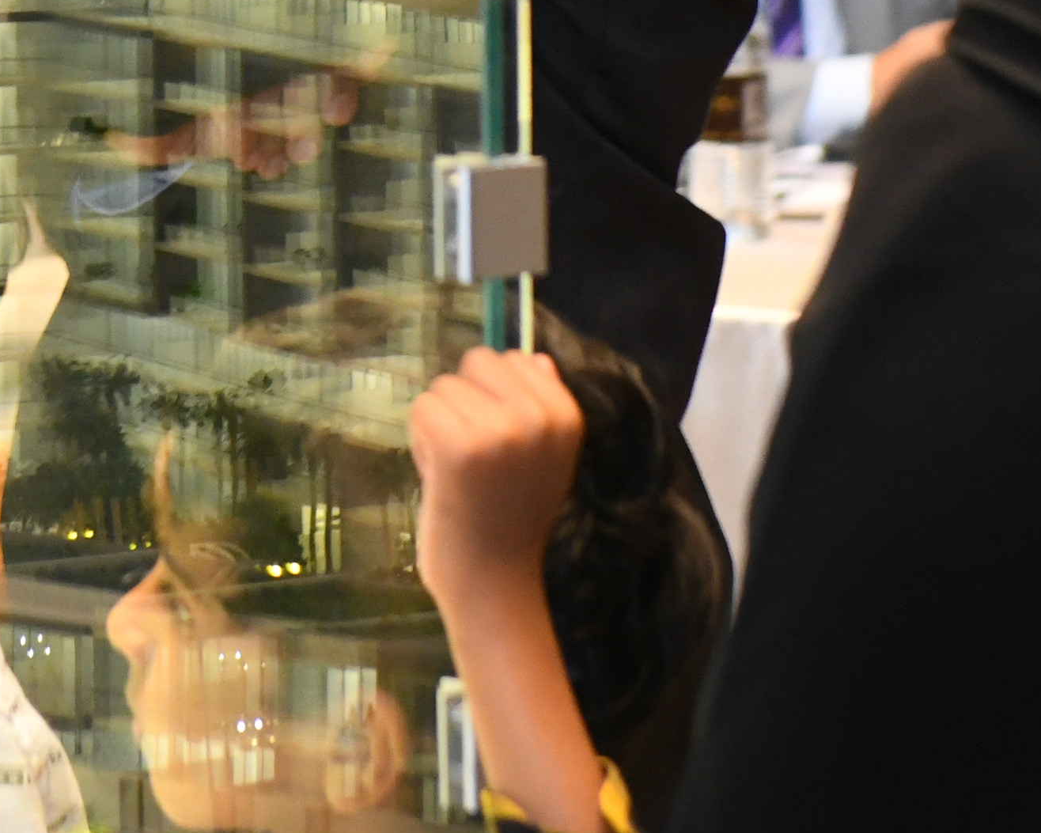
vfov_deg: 4.9
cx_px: -169
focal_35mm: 309
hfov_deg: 6.2
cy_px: -726
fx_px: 9521
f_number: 4
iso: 2500
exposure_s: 1/50
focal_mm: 70
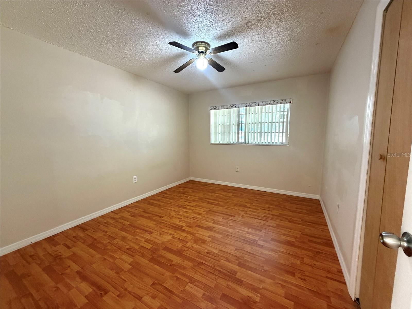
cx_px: 206
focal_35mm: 14
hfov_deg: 102.1
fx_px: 167
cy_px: 154
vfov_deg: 85.7
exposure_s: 1/60
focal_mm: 2.22
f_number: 2.2
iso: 320
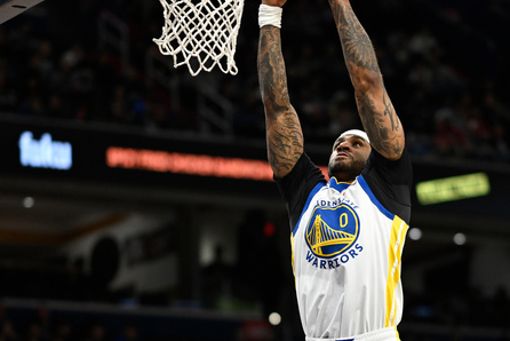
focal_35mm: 195
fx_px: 2764
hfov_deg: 10.5
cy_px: 272
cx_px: 333
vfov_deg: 7.0
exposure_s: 1/2000
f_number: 1.8
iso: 1600
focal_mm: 85
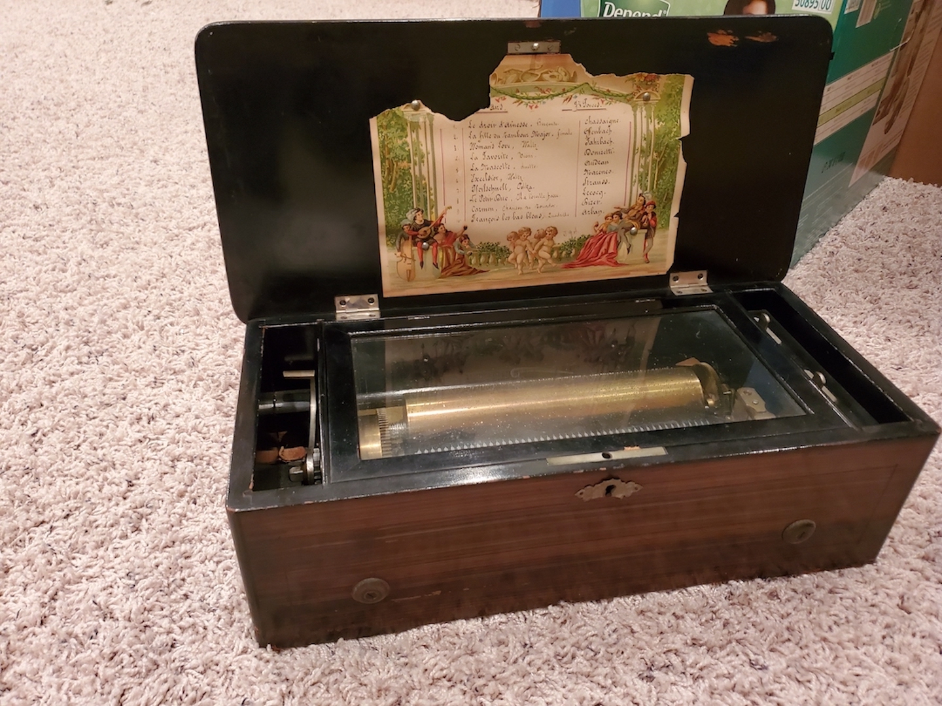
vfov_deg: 53.1
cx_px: 471
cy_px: 353
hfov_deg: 67.3
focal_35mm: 26
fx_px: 708
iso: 500
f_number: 1.5
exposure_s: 1/40
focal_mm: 4.3
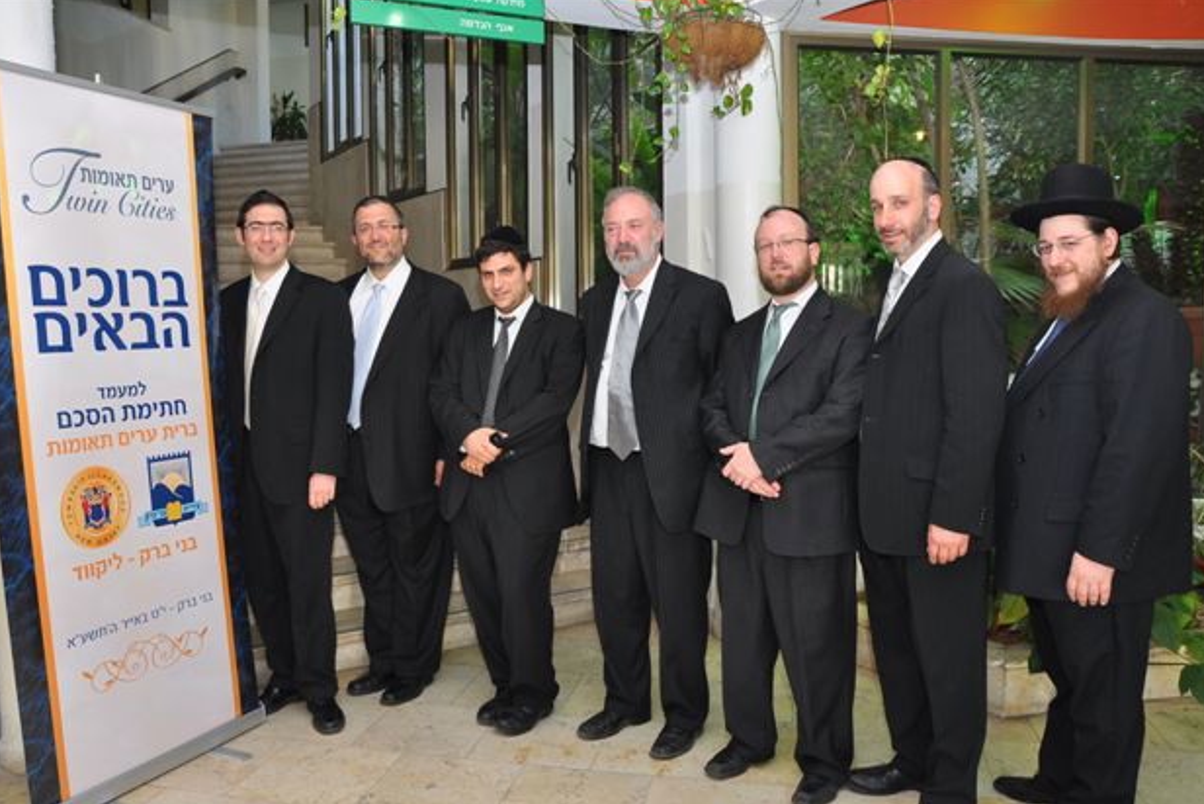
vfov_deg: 46.4
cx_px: 588
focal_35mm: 28
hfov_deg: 65.5
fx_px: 937
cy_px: 408
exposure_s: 1/60
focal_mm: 18
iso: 400
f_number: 6.3
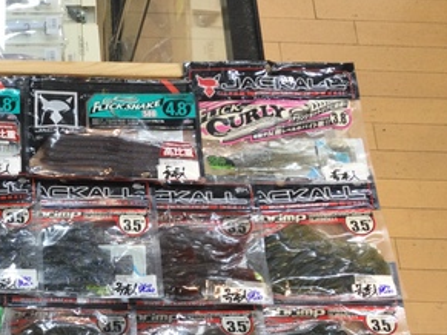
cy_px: 306
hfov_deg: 28.3
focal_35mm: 64
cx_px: -5
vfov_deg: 22.3
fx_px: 826
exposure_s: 1/40
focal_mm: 3.3
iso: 32
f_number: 2.4
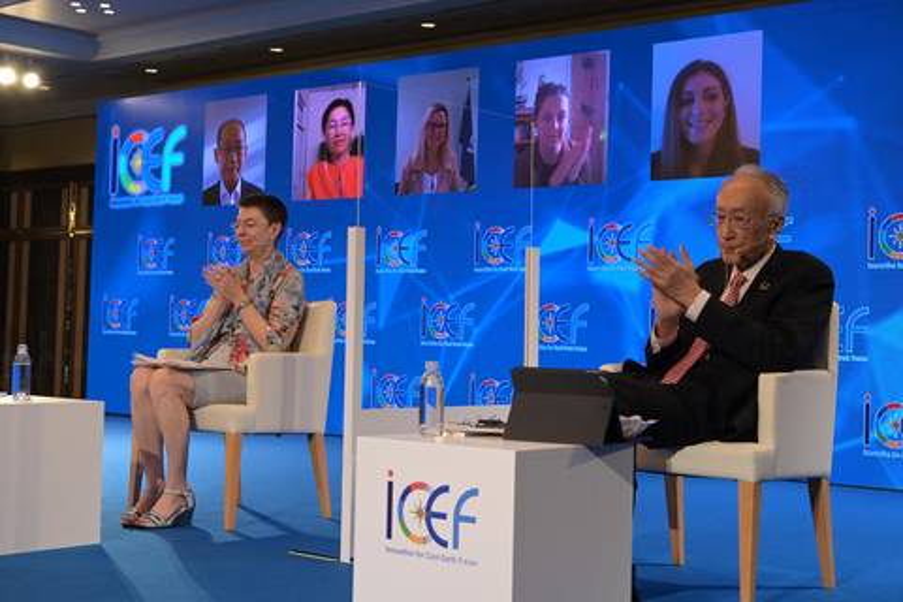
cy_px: 301
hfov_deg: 38.2
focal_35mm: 52
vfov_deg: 26.0
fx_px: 1304
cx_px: 452
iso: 1600
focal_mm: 52
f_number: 5.6
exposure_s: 1/60
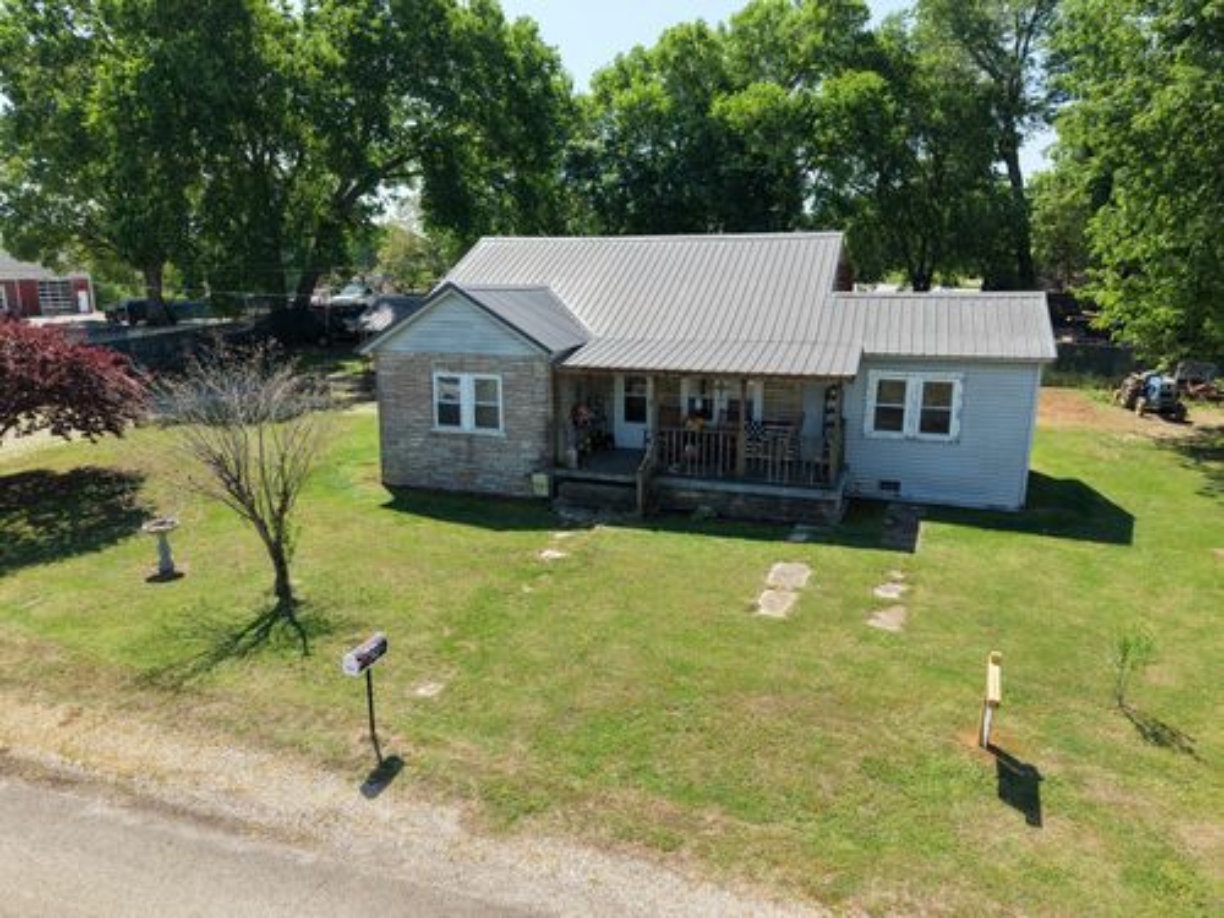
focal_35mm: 24
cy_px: 459
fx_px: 849
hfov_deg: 71.6
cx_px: 612
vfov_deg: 56.8
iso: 260
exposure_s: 1/3200
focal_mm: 8.67
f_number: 1.8
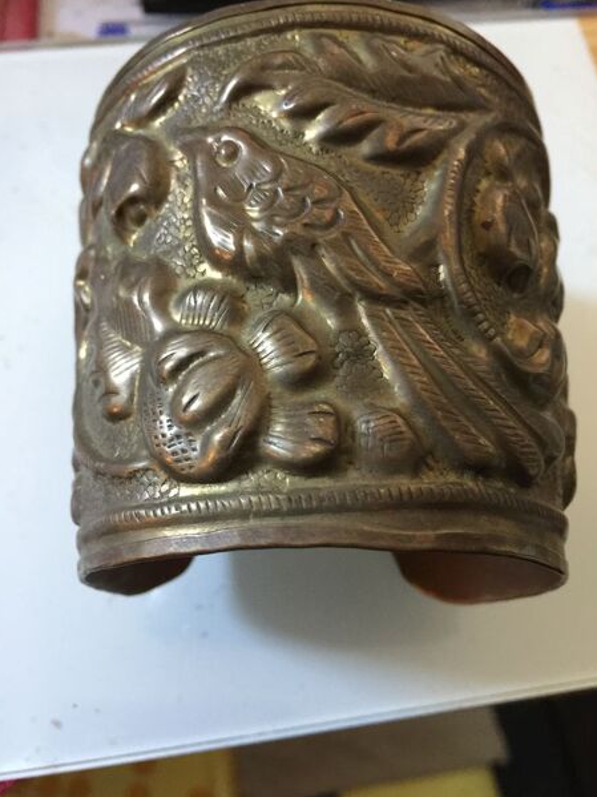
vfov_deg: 58.4
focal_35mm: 31
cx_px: 315
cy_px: 394
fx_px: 713
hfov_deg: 45.4
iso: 125
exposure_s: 1/10
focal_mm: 4.15
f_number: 2.2
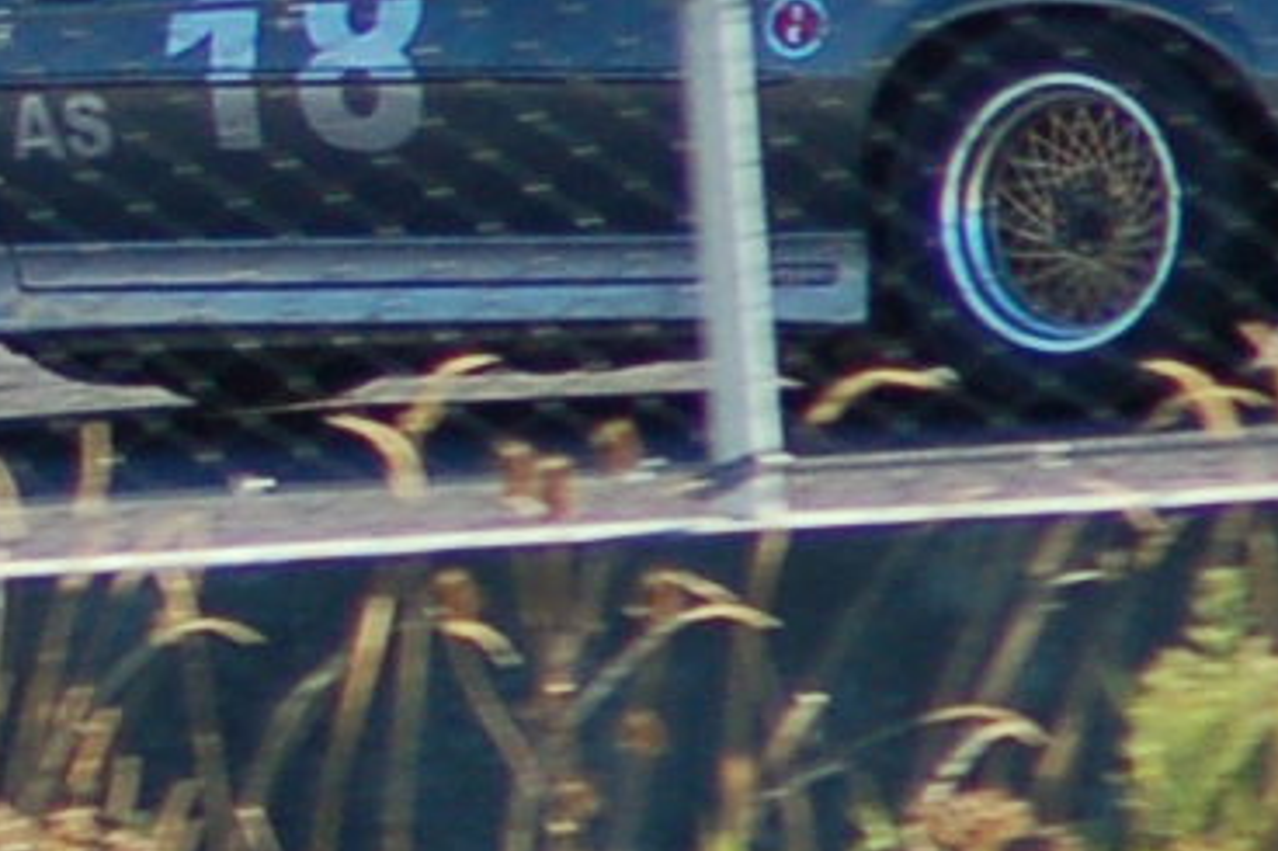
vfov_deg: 0.6
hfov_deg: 0.9
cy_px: -434
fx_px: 81432
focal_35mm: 2295
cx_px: -1879
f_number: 5.3
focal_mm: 250
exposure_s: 1/800
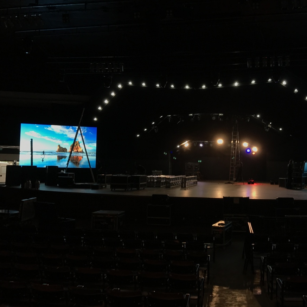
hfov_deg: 47.6
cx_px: 208
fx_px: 341
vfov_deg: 48.5
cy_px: 152
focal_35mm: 34
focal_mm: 3.99
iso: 32
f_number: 1.8
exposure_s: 1/60
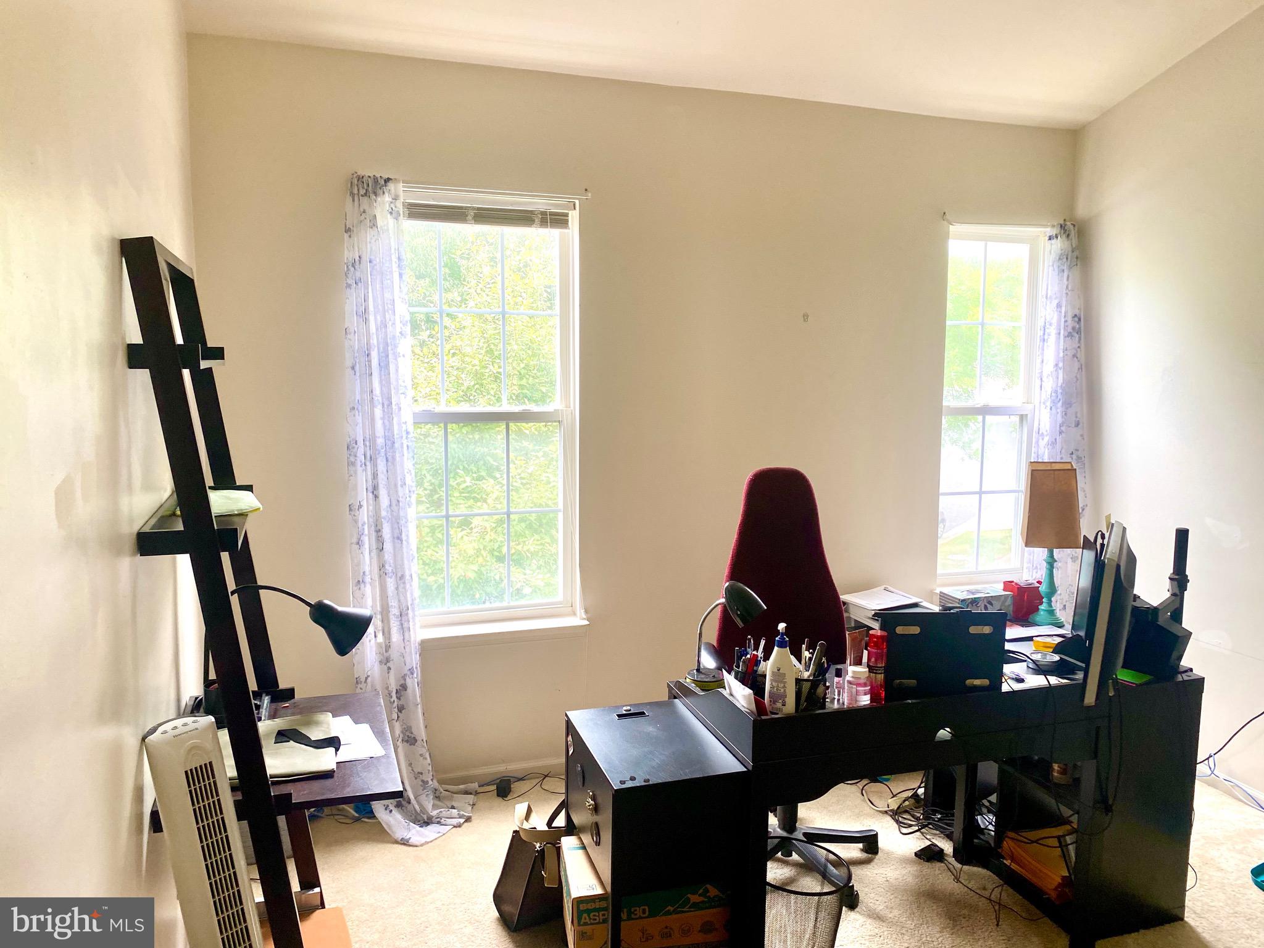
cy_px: 474
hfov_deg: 67.3
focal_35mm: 26
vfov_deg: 53.1
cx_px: 632
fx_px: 949
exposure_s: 1/121
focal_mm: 4.25
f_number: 1.8
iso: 100
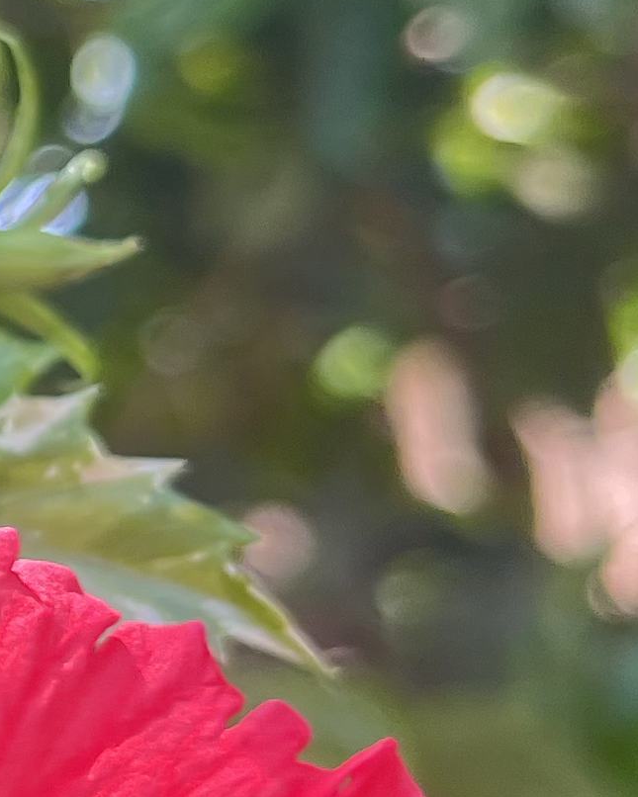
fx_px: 2997
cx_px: -492
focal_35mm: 127
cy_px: 214
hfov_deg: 11.3
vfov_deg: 15.1
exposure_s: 1/171
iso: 64
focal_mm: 5.1
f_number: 1.6
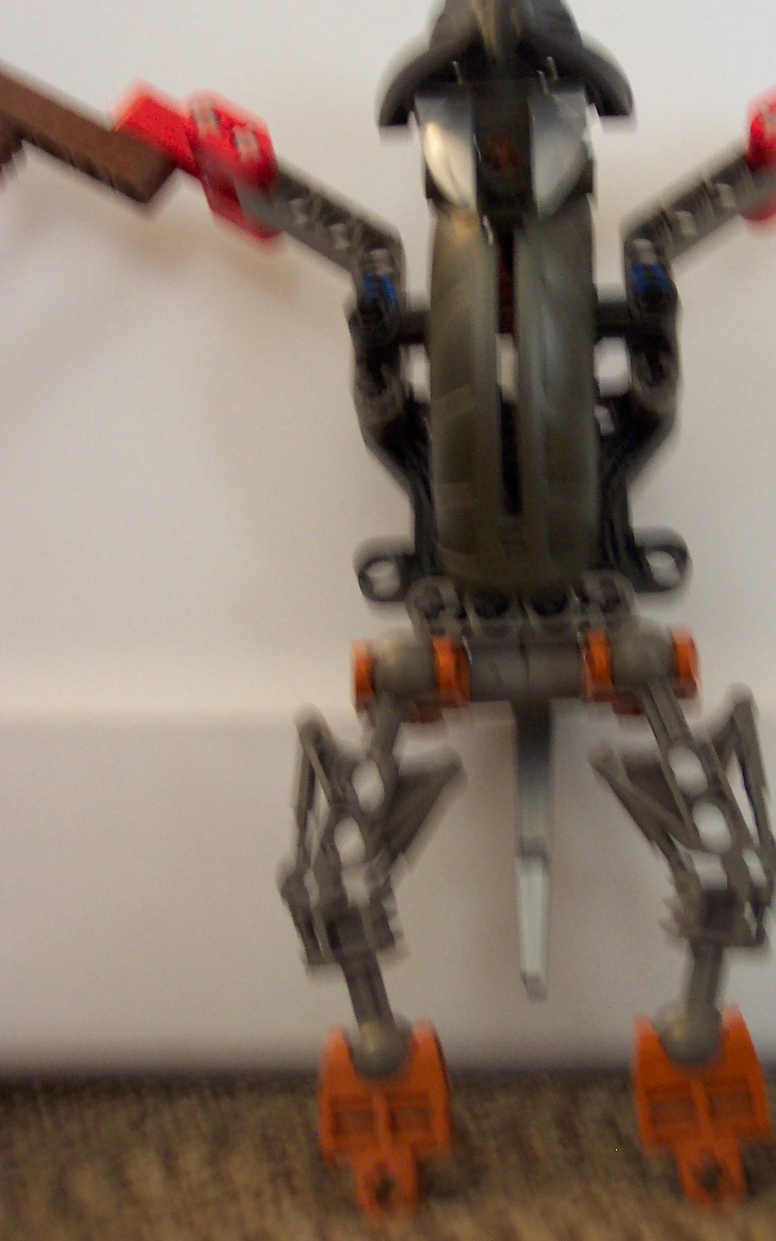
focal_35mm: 50
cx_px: 517
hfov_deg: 25.7
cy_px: 503
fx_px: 1691
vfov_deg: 40.1
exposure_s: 1/10
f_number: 2.8
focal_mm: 8
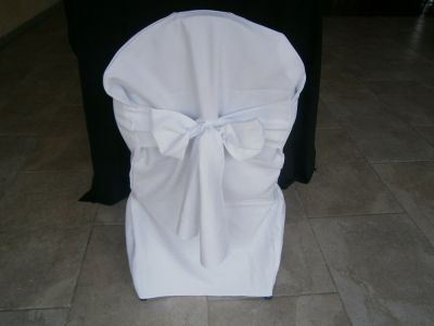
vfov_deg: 53.1
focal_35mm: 26
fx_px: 326
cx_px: 217
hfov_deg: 67.3
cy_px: 163
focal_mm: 4.7
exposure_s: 1/50
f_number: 2.8
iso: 80
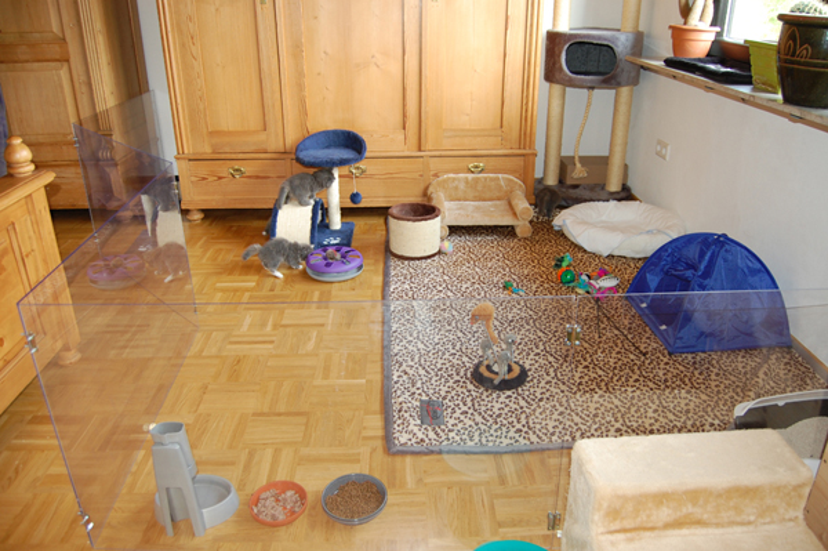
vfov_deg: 47.9
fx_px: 620
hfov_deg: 67.4
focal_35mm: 27
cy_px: 276
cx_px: 414
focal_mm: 18
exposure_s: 1/60
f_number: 3.5
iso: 400
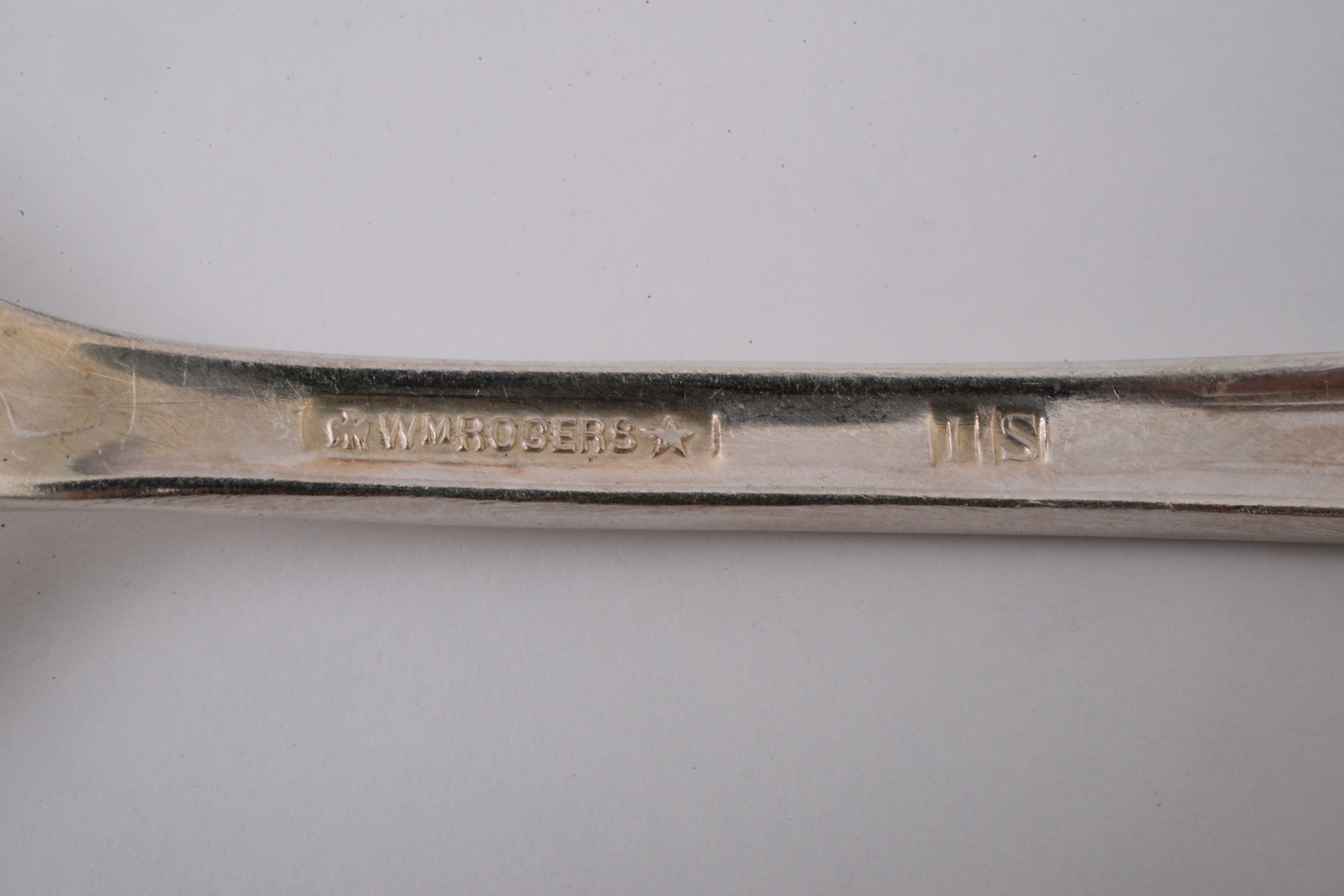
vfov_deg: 22.6
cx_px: 672
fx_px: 2240
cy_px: 448
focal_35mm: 60
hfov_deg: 33.4
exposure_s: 1/100
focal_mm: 60
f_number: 32
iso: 1000
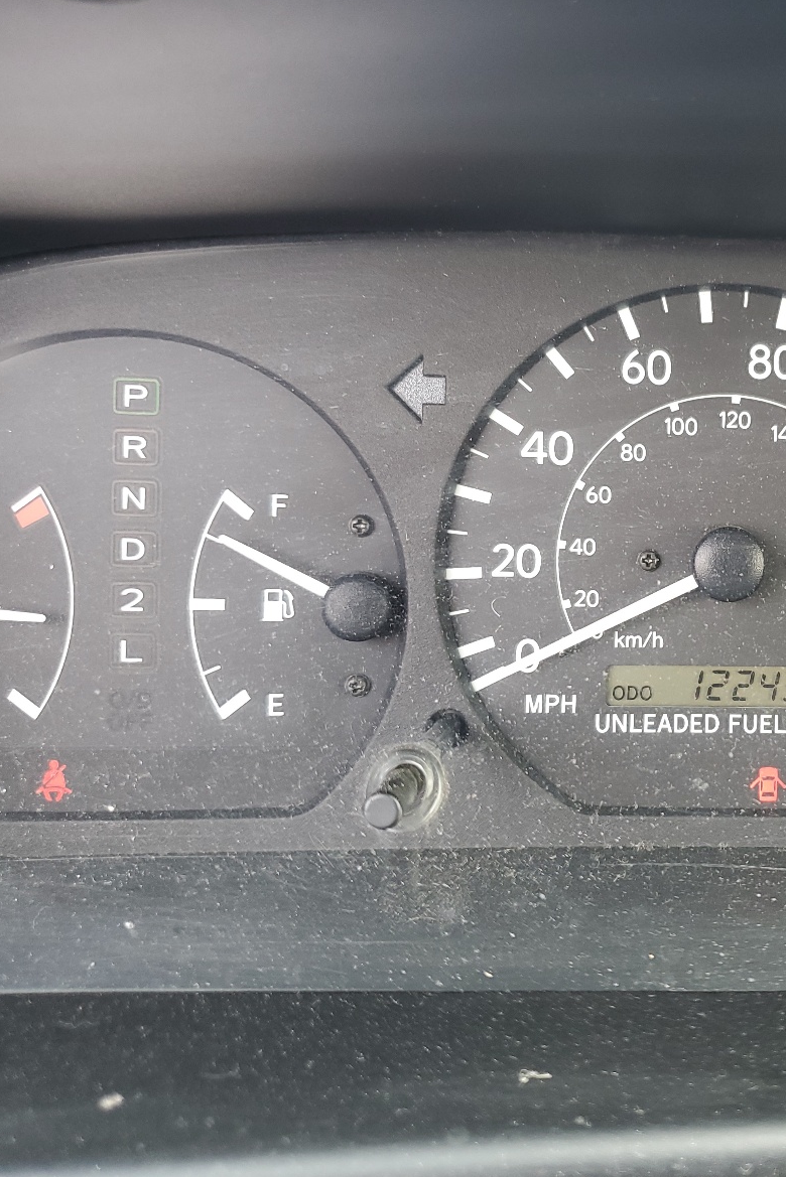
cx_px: 730
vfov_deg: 51.9
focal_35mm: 37
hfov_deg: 33.7
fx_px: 1211
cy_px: 577
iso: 62
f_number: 1.5
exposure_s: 1/60.2
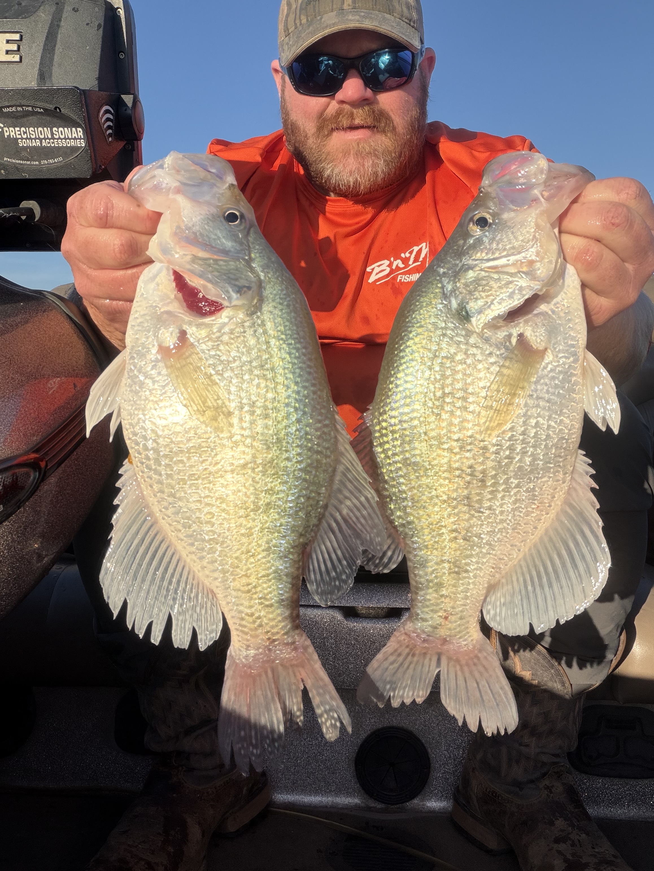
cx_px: 327
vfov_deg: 60.0
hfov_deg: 46.8
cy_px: 436
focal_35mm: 30
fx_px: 756
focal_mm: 2.71
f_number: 1.9
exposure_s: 1/1190
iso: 40
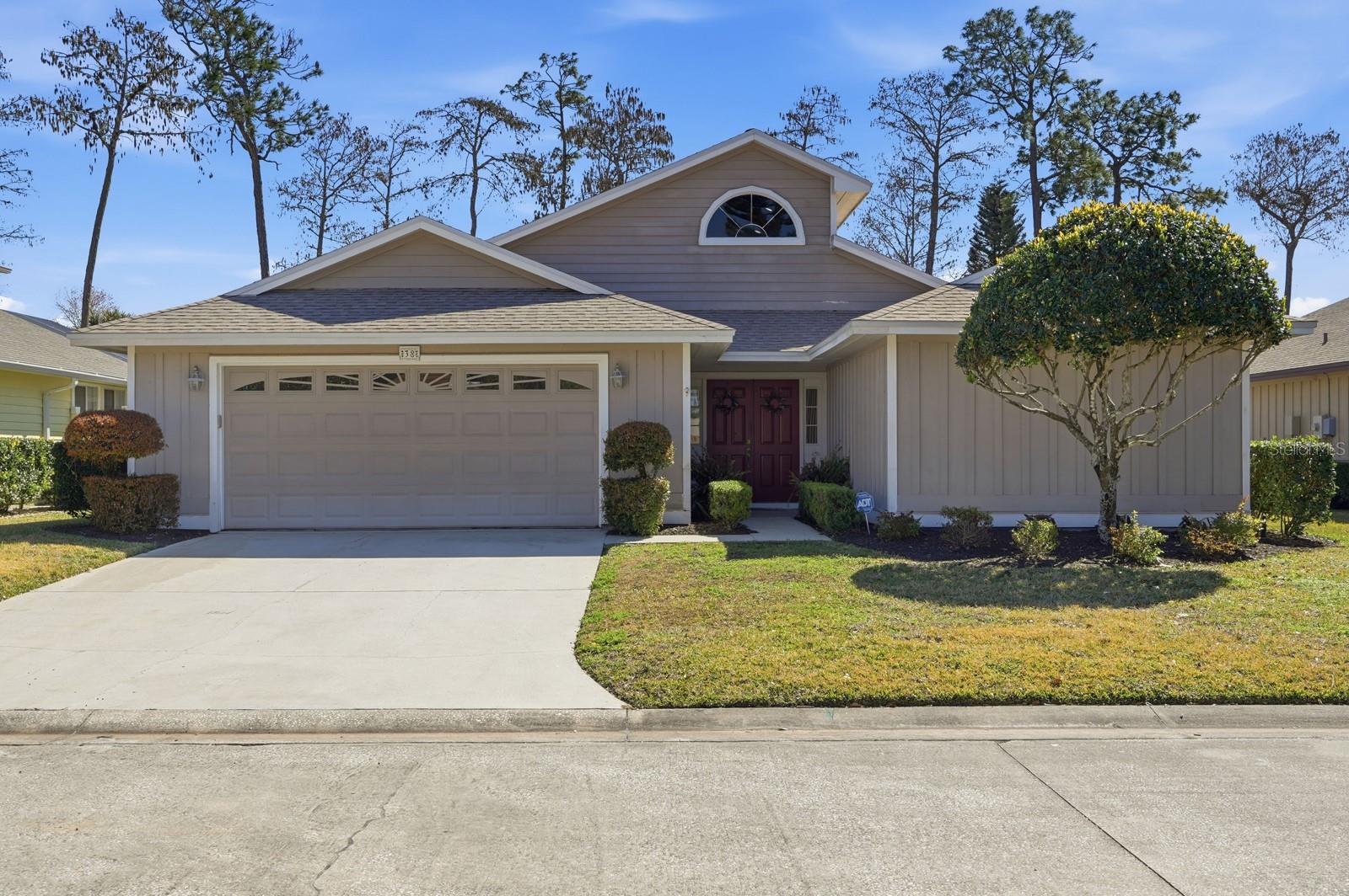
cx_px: 674
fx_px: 1236
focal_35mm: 33
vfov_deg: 39.9
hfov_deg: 57.3
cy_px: 448
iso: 160
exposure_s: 1/8000
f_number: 4
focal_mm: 22.5
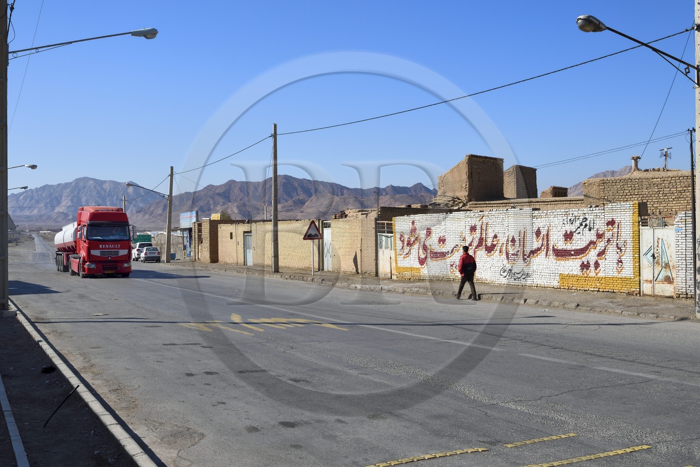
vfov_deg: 33.4
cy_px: 234
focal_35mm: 40
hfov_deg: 48.5
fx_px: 778
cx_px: 350
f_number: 16
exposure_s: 1/250
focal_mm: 40
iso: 200
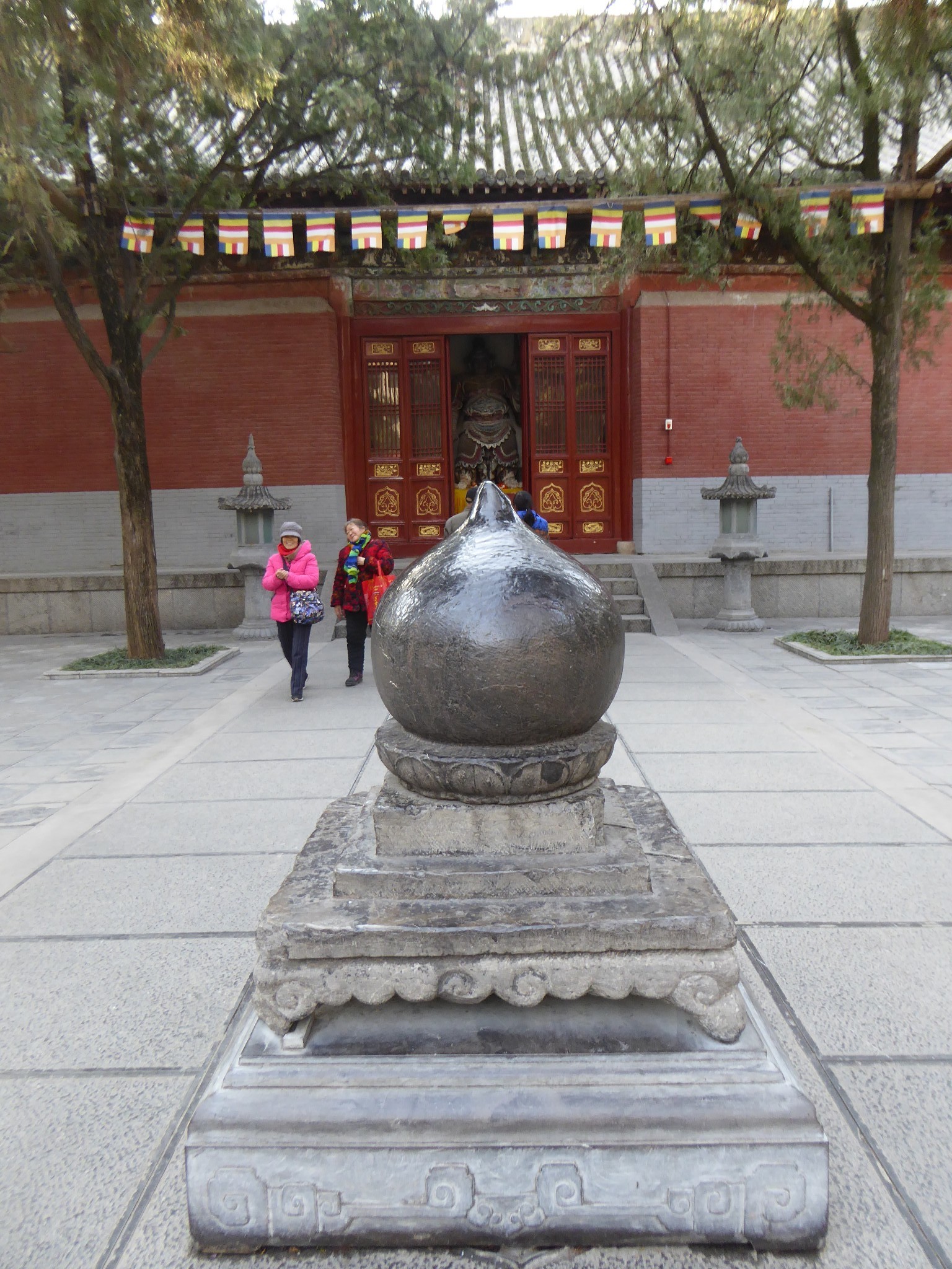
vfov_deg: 71.6
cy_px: 634
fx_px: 880
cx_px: 476
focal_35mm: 24
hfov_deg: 56.8
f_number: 3.3
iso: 160
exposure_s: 1/60
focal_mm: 4.3
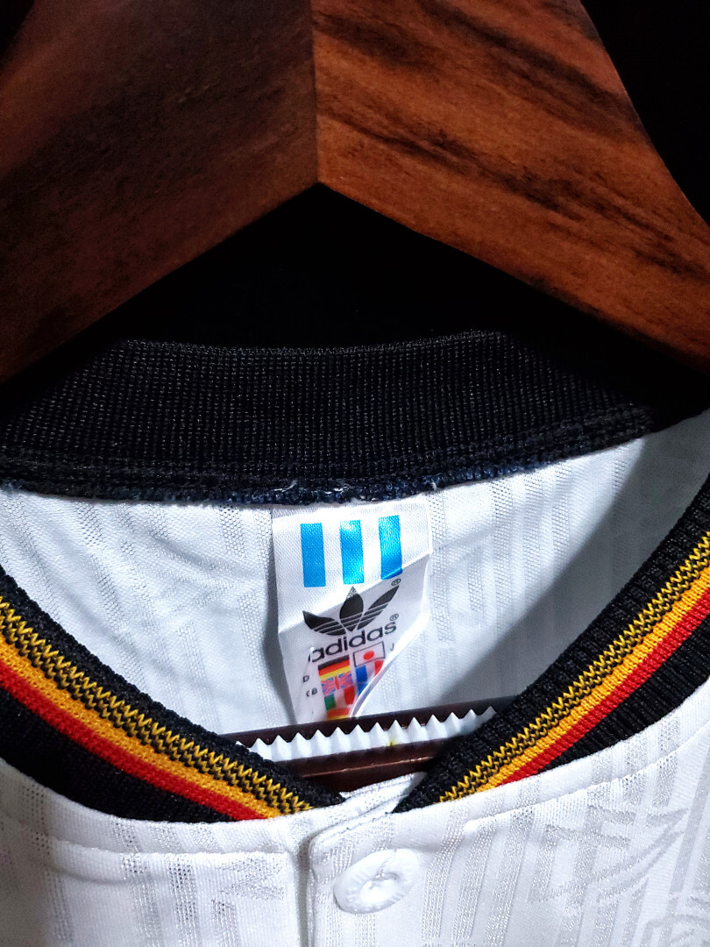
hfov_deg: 53.1
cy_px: 474
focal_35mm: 26
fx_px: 711
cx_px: 355
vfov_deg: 67.3
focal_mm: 4.3
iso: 500
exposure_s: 1/30
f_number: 1.5
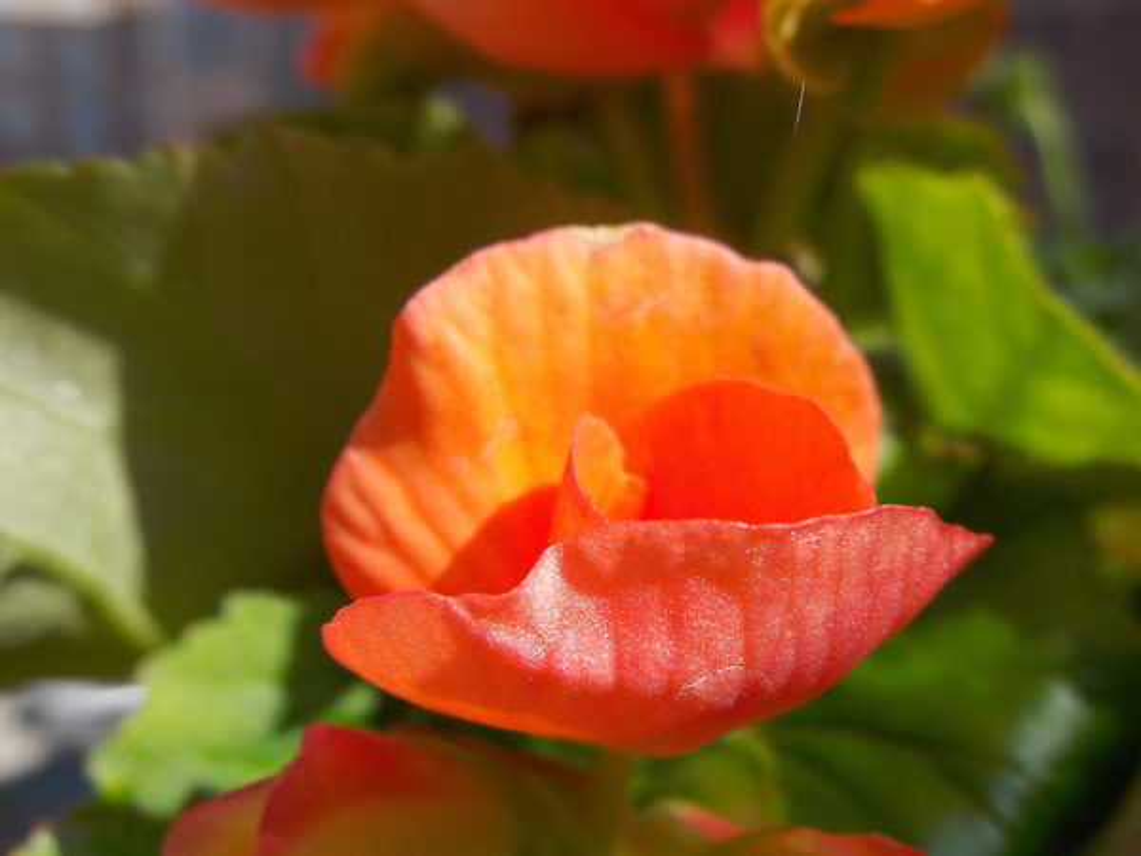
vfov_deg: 42.9
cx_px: 570
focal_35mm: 33
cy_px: 428
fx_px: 1088
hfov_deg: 55.4
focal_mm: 6
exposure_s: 1/1250
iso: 200
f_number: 3.2
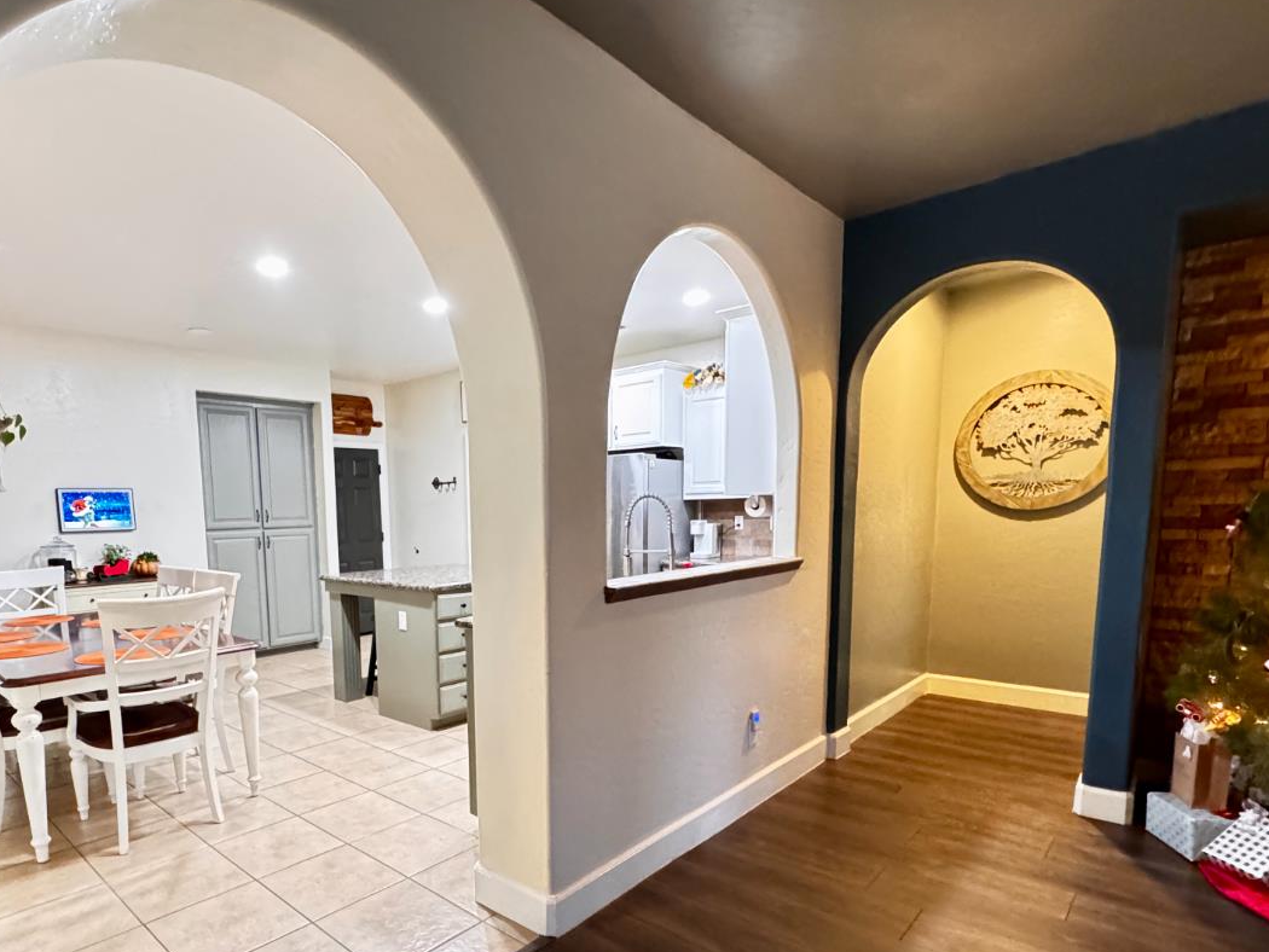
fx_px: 733
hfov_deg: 80.4
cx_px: 486
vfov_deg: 64.9
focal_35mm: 20
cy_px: 605
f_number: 2.2
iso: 1250
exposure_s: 1/40
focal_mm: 2.22
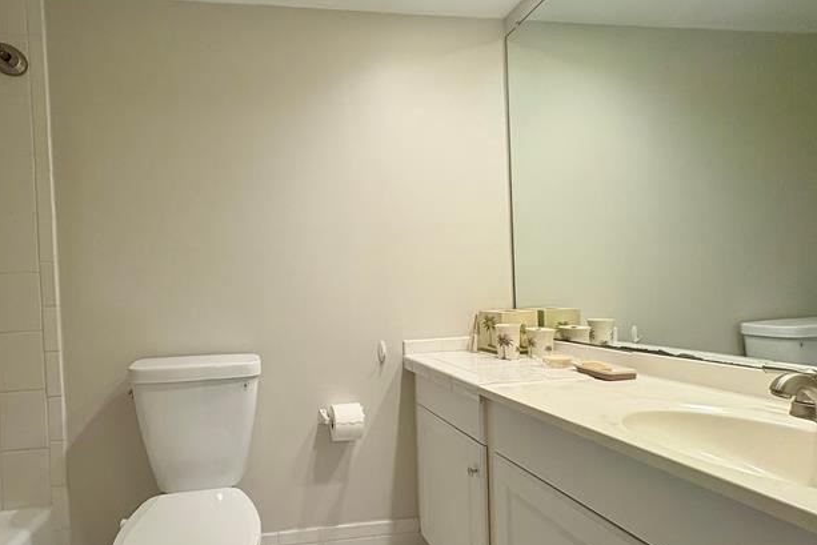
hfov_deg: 85.2
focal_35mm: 19
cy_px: 302
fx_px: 431
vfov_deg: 64.4
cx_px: 307
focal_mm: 2.22
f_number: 2.2
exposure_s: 1/120
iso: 160
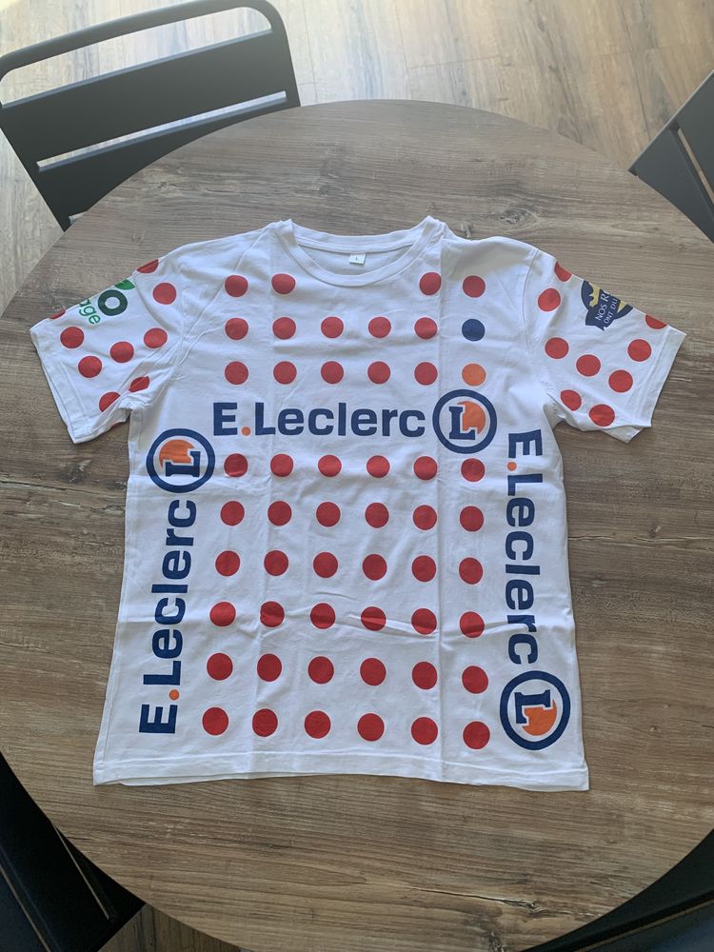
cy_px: 476
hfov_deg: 53.1
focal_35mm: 26
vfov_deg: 67.3
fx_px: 715
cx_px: 357
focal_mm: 4.25
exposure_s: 1/119
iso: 100
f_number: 1.8
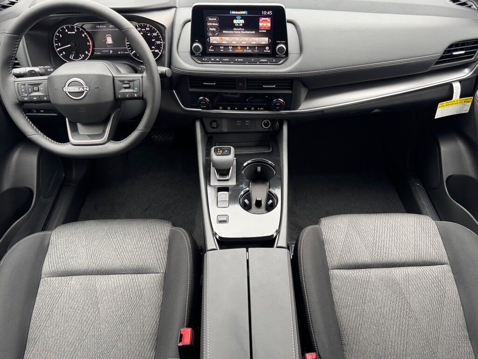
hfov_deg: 71.6
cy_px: 180
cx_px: 239
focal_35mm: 24
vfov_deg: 56.8
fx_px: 331
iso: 200
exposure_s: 1/85
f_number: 1.78
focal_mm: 6.76
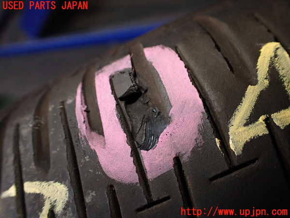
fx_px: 251
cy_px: 109
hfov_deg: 60.0
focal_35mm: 30
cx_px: 145
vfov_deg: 46.8
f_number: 2.3
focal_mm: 5.4
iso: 200
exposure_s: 1/125
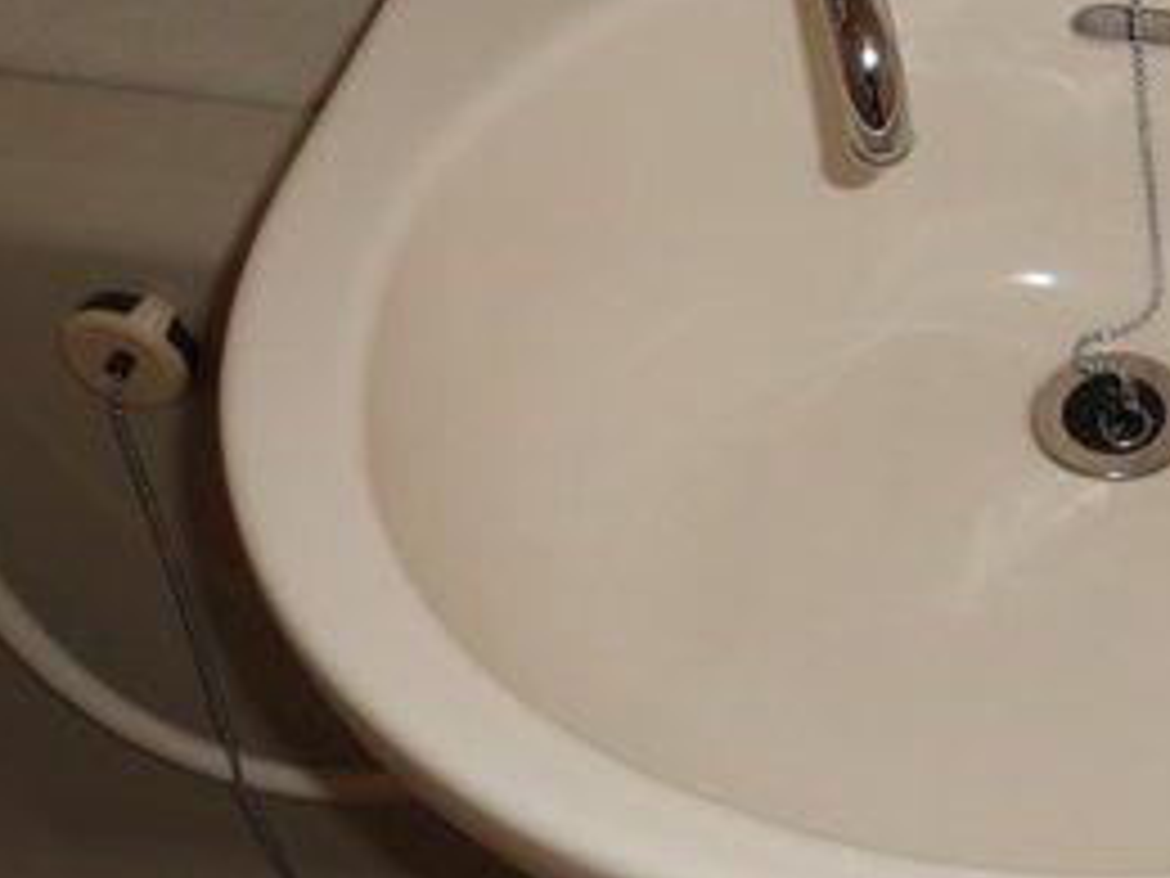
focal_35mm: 64
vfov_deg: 22.7
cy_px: 198
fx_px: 2163
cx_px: 1130
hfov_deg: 28.6
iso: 64
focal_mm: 4.6
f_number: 3.2
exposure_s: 1/60
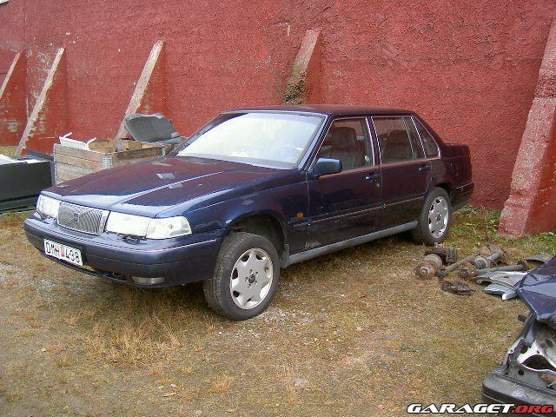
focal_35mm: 39
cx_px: 278
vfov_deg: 36.8
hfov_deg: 47.9
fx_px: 626
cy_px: 208
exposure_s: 1/38
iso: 100
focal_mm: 8
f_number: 2.8
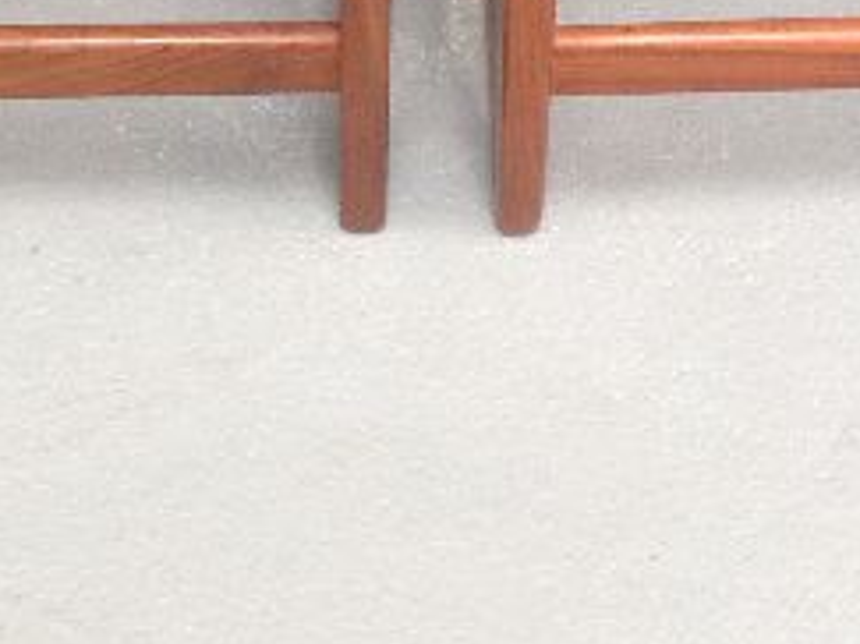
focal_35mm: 136
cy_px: -481
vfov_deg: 10.3
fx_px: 3377
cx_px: 517
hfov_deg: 14.5
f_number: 2.4
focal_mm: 4.12
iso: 125
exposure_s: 1/20
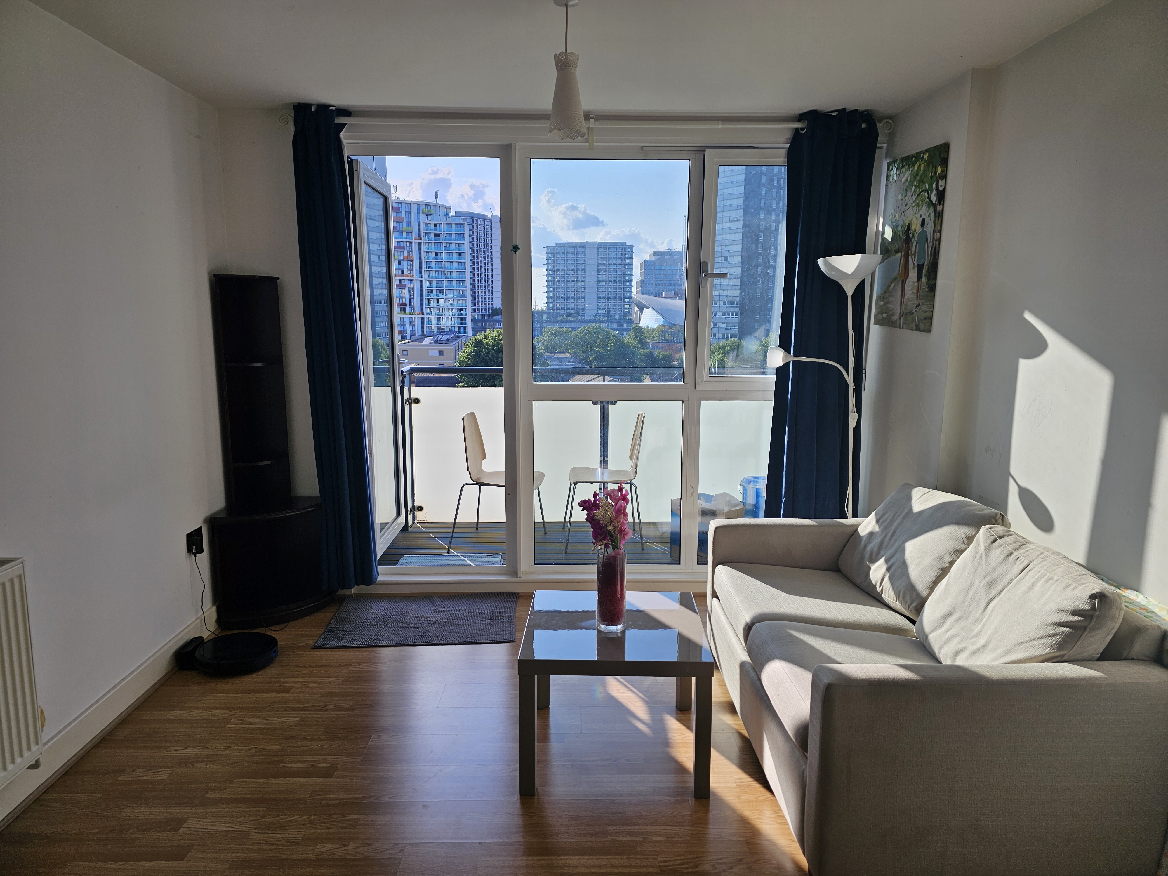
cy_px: 438
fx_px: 776
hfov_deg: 73.9
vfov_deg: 58.9
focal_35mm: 23
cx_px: 584
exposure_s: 1/358
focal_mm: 6.3
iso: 10
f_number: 1.7
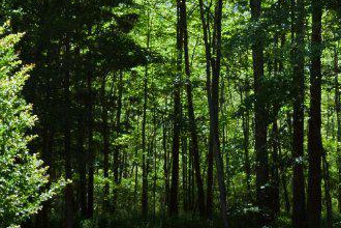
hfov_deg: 21.7
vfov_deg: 14.6
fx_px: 881
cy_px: 181
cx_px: 84
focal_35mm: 93
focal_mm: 10
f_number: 8
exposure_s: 1/500
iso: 220
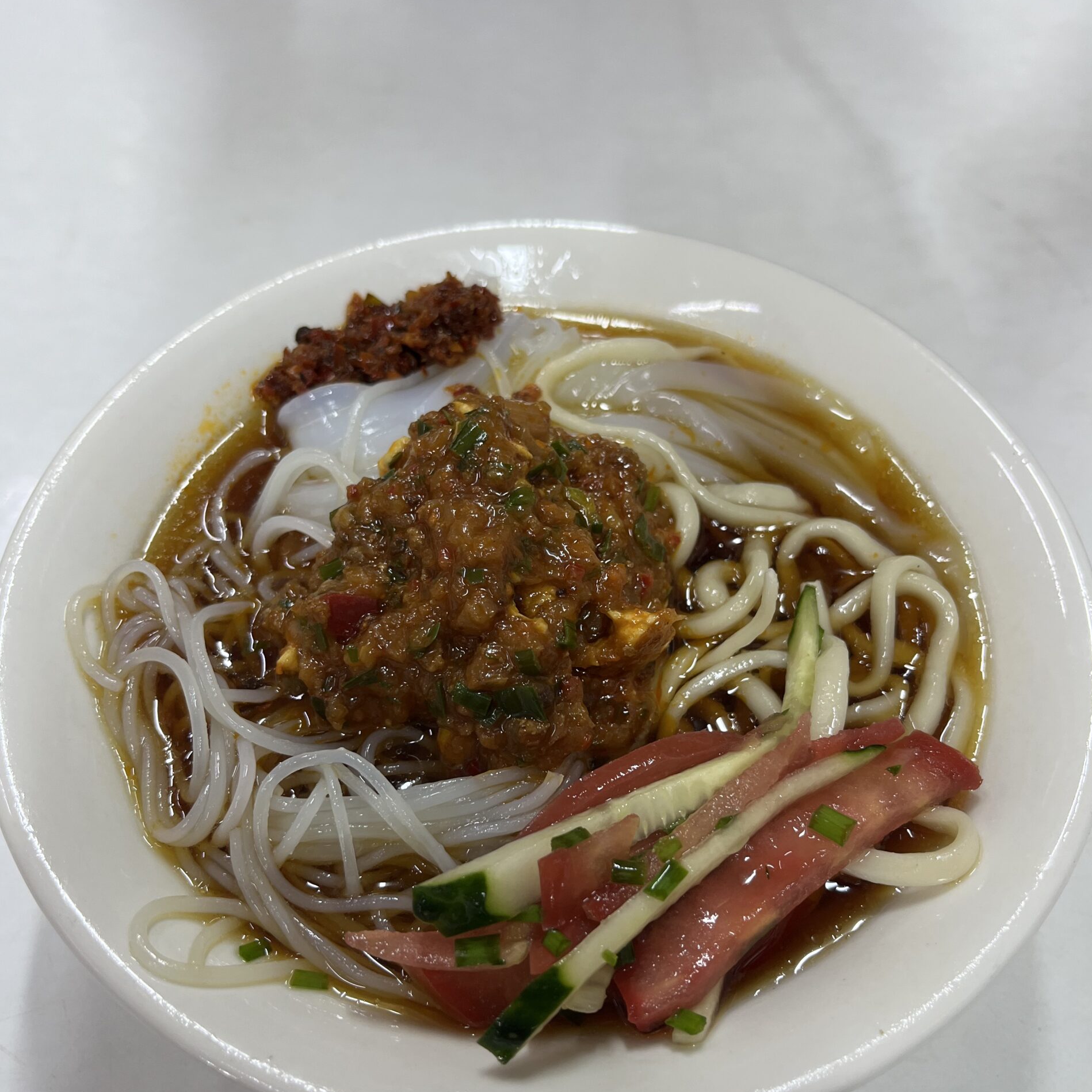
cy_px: 592
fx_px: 1106
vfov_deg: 52.5
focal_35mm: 31
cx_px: 543
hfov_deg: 52.5
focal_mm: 5.1
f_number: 1.6
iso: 100
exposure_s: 1/100
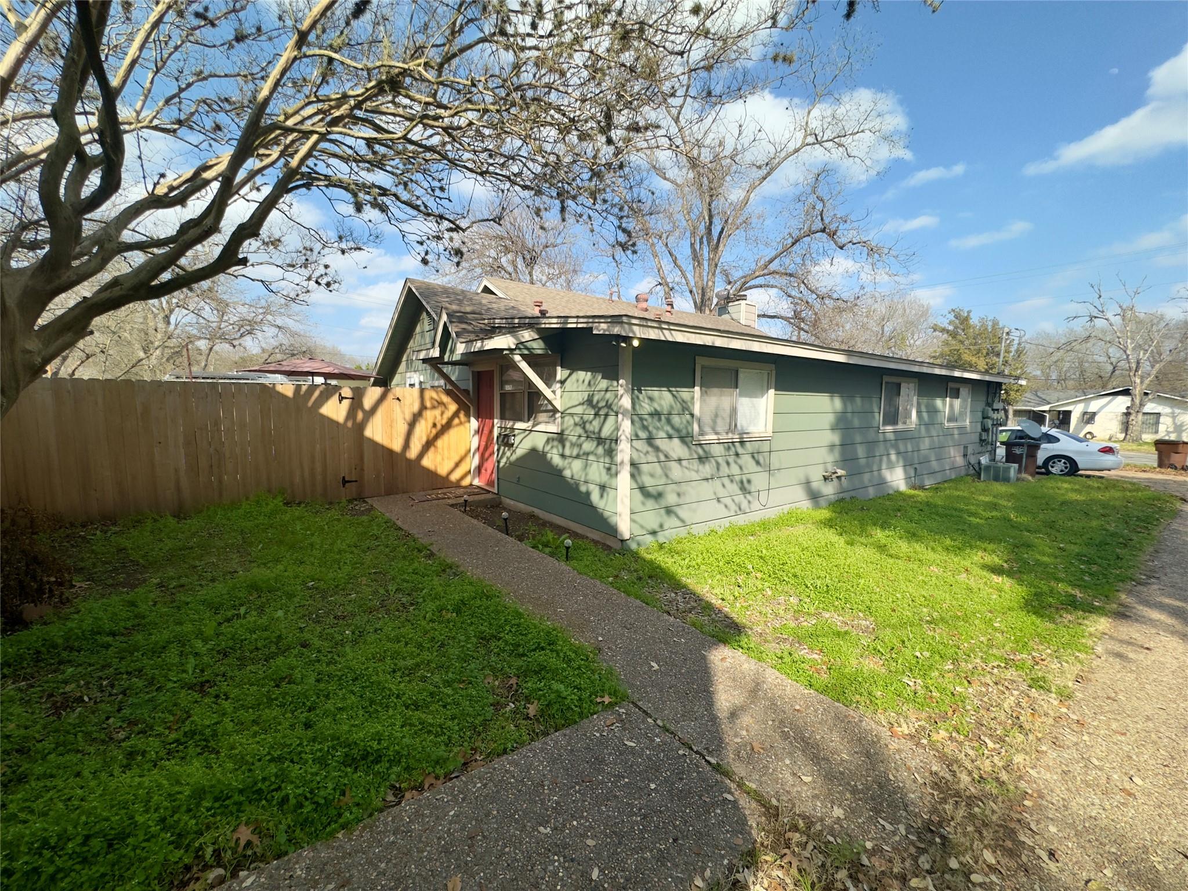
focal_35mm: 14
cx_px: 594
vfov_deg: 85.7
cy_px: 446
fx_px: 480
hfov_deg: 102.1
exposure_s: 1/1217
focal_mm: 2.22
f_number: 2.2
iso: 50
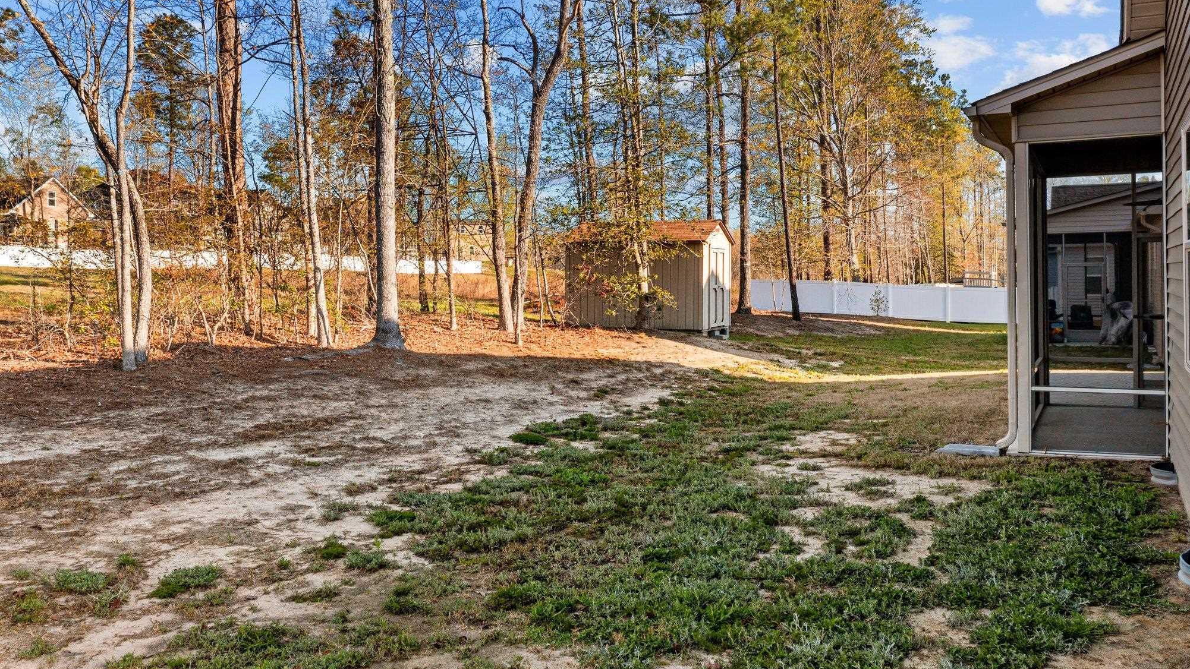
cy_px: 346
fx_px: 947
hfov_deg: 64.3
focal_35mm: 30
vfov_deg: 38.9
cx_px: 599
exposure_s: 1/240
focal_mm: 10.26
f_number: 5
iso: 100
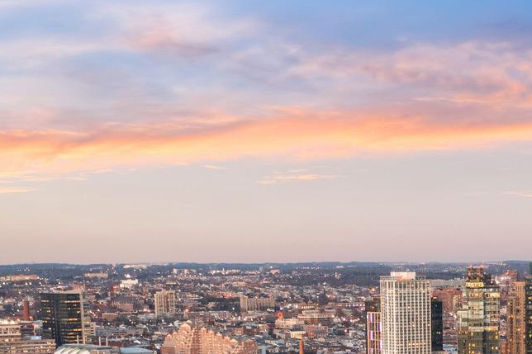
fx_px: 1315
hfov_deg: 22.4
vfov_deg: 14.3
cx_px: 457
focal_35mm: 89
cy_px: 532
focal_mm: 10.26
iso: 400
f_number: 2.8
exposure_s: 1/15
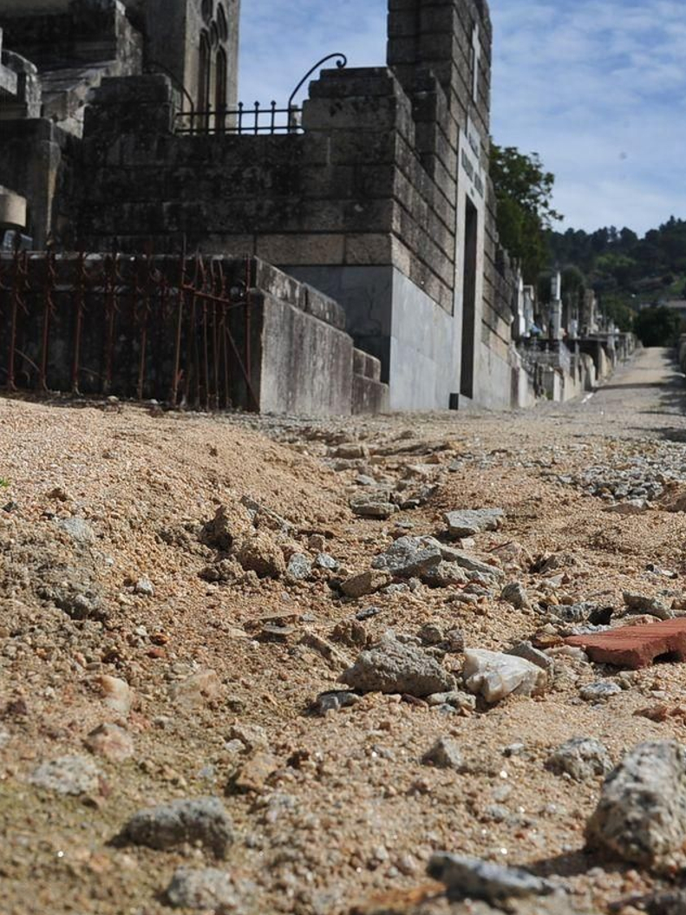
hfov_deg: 28.6
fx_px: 1348
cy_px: 460
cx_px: 346
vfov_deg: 37.5
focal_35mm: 51
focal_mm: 35
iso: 250
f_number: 13
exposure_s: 1/500
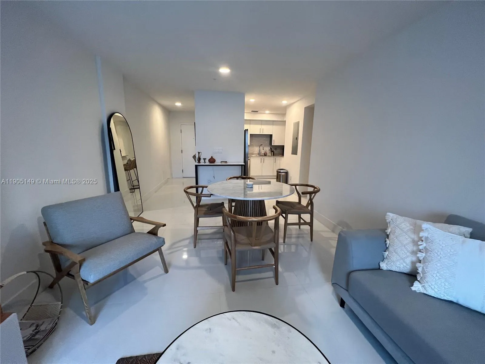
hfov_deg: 106.2
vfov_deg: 89.9
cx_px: 242
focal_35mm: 13
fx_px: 182
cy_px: 182
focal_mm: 1.57
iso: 250
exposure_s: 1/120
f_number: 1.8
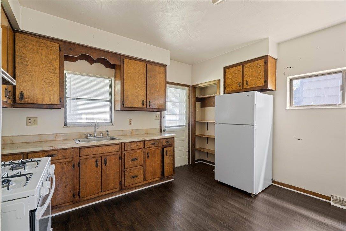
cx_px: 173
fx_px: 154
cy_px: 116
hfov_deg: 96.7
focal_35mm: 16
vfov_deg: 73.7
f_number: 8
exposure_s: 1/2
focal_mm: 16
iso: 400
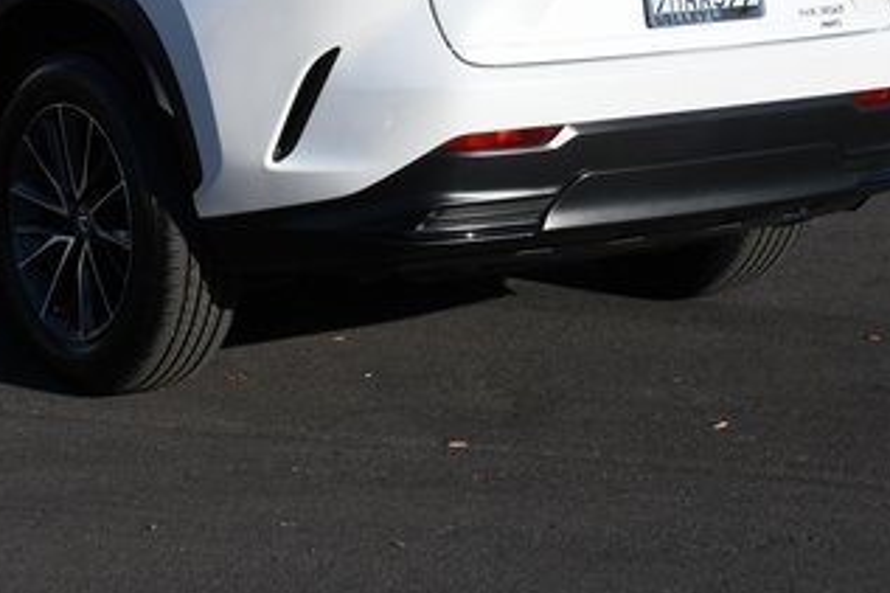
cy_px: 46
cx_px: 225
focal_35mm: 105
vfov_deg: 12.9
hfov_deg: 19.3
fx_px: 2594
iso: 1250
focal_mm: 35
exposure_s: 1/1000
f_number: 16
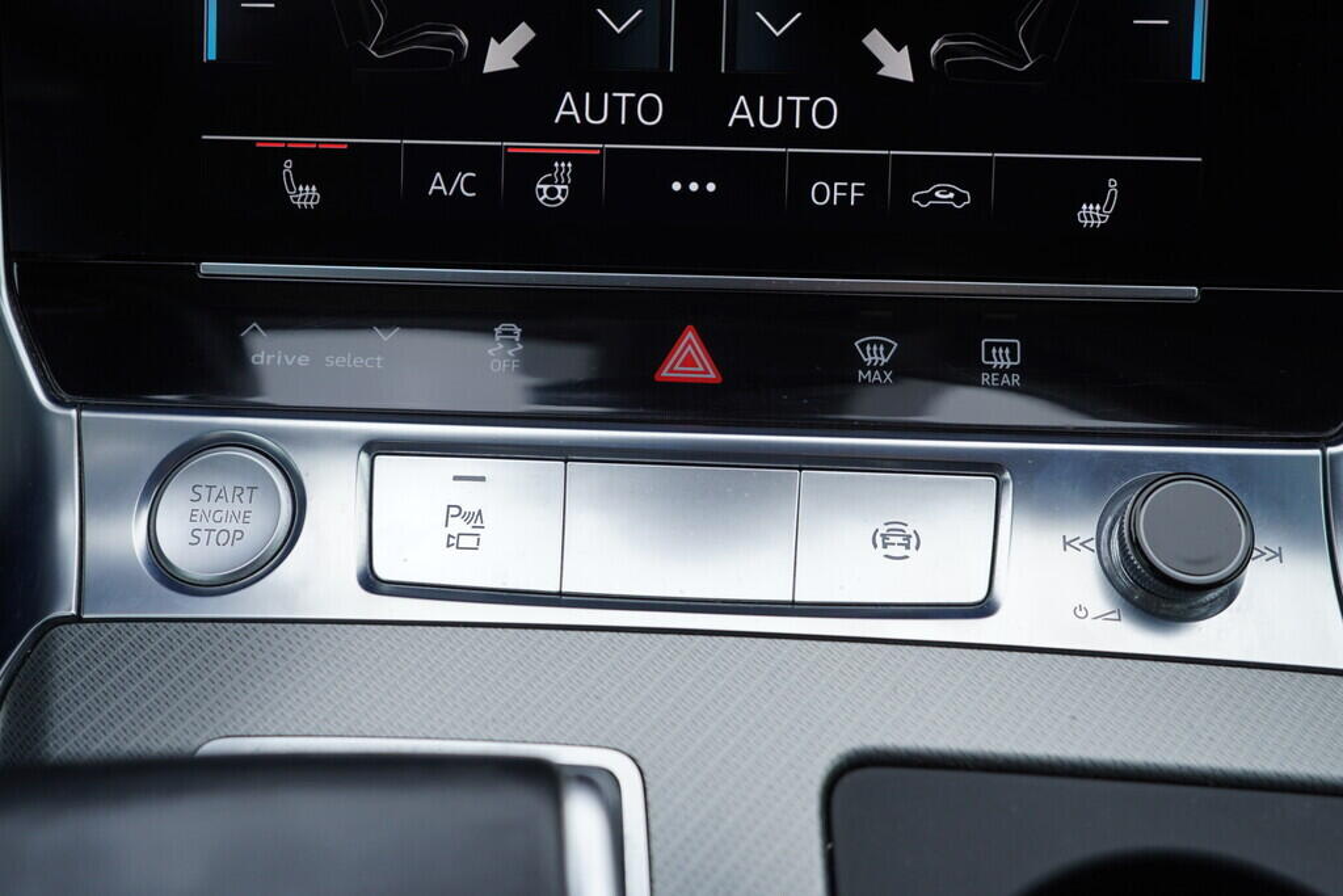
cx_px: 672
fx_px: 1343
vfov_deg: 36.9
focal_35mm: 36
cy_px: 448
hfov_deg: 53.1
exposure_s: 1/60
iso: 125
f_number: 3.5
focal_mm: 24
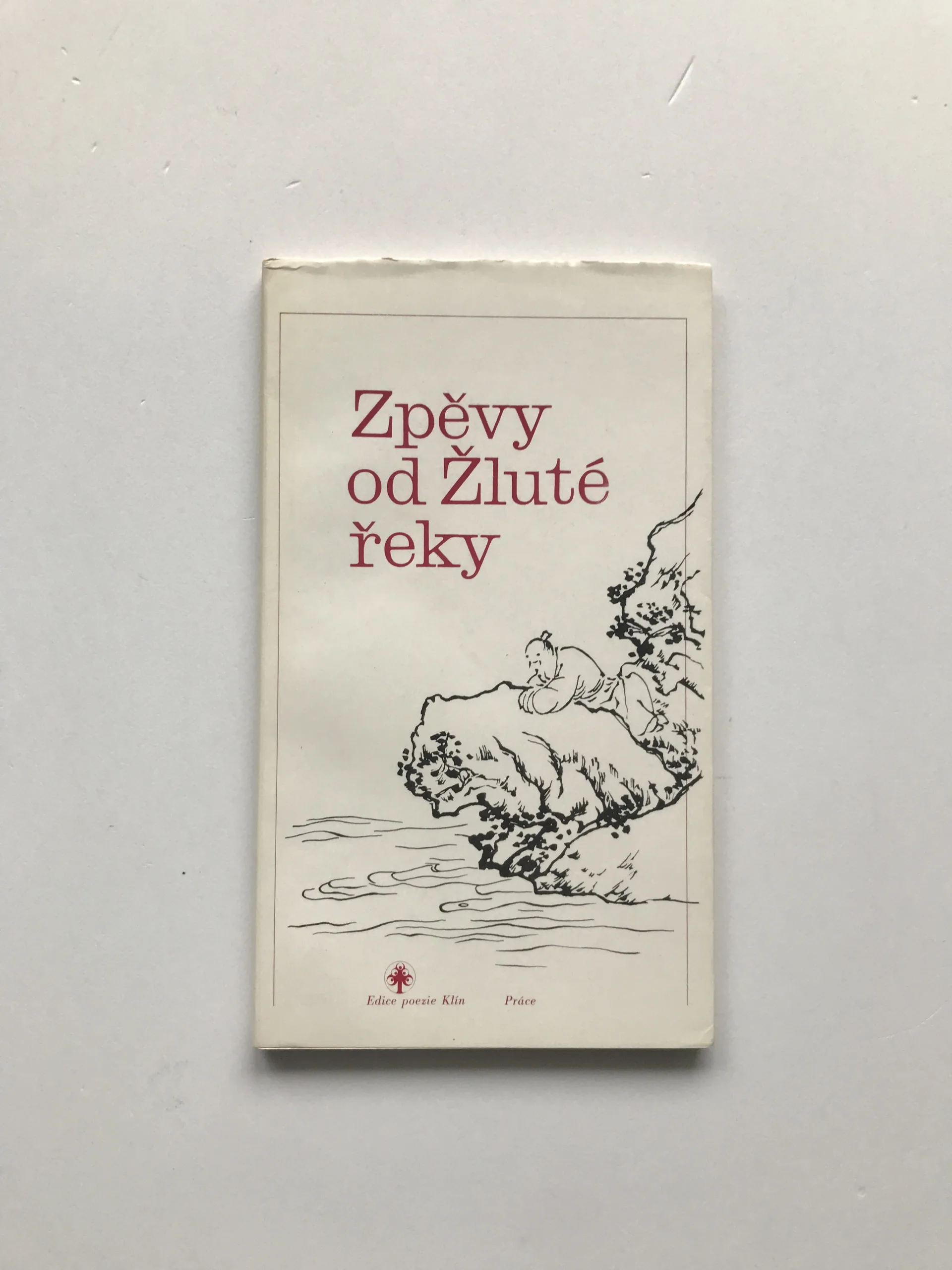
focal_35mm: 28
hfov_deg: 49.7
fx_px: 1027
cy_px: 635
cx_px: 476
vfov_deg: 63.4
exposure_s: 1/100
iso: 40
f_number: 1.8
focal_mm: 3.99
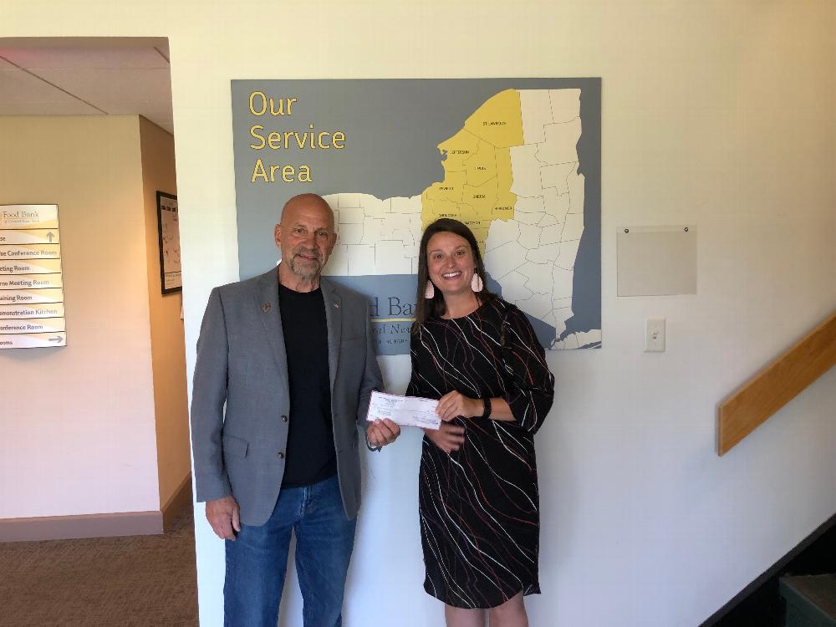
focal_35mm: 28
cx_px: 418
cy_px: 314
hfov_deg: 63.4
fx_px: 676
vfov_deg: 49.7
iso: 40
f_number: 1.8
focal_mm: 3.99
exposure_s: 1/15
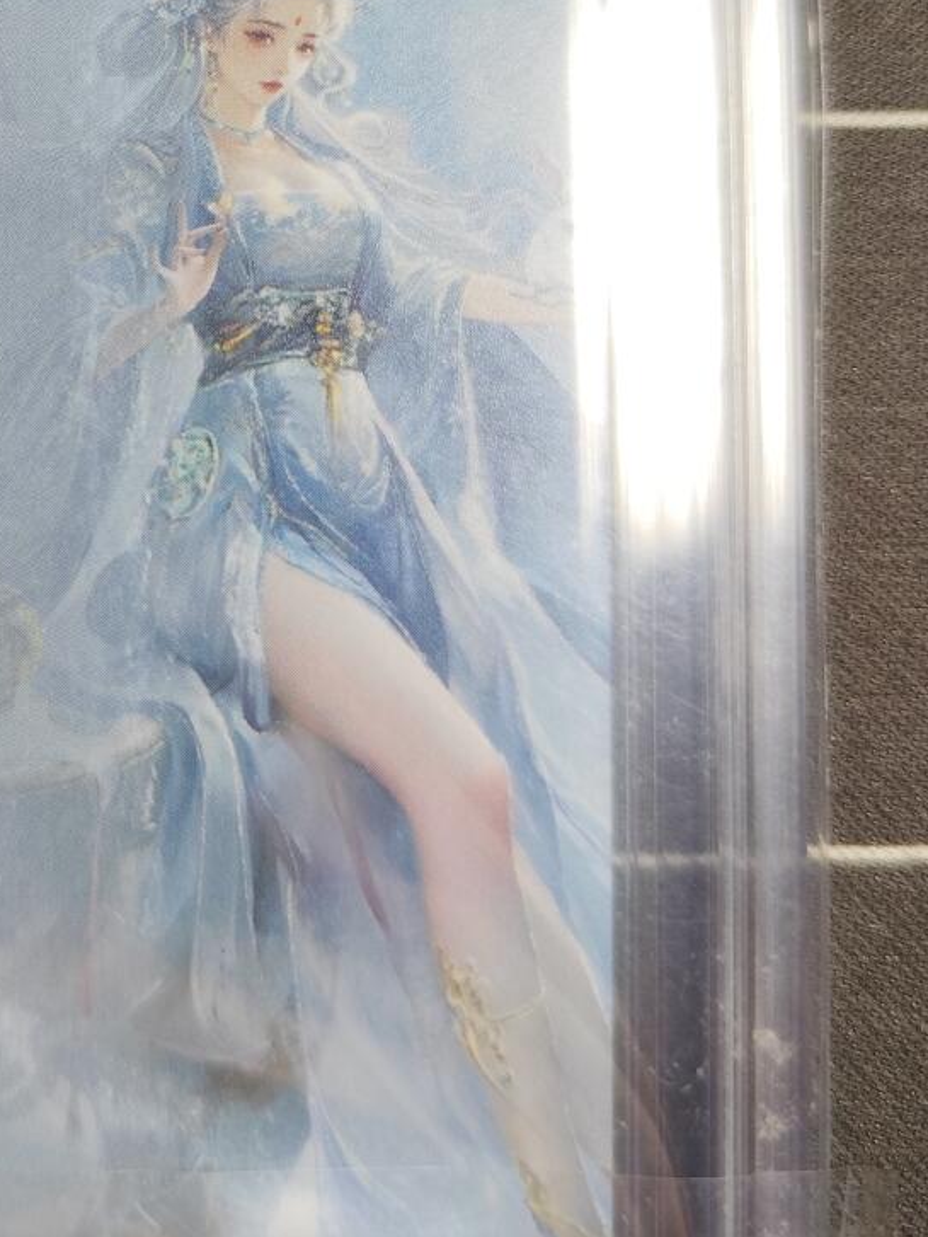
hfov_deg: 24.6
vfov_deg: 32.6
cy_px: 210
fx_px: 2036
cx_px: 20
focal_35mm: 57
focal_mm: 6.14
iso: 250
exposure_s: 1/100
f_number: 1.65
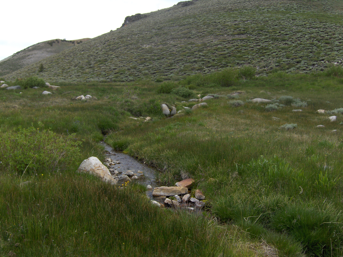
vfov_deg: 40.7
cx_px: 172
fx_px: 347
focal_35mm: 35
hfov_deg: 52.6
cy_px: 128
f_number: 4.3
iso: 100
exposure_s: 1/602
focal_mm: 7.5
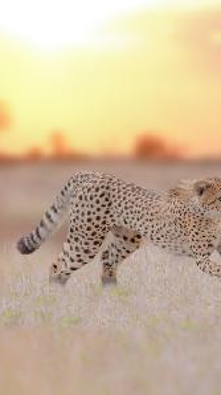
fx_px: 9925
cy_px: 198
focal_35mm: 950
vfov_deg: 2.3
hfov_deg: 1.3
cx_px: 222
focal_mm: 600
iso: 400
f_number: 5
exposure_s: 1/640
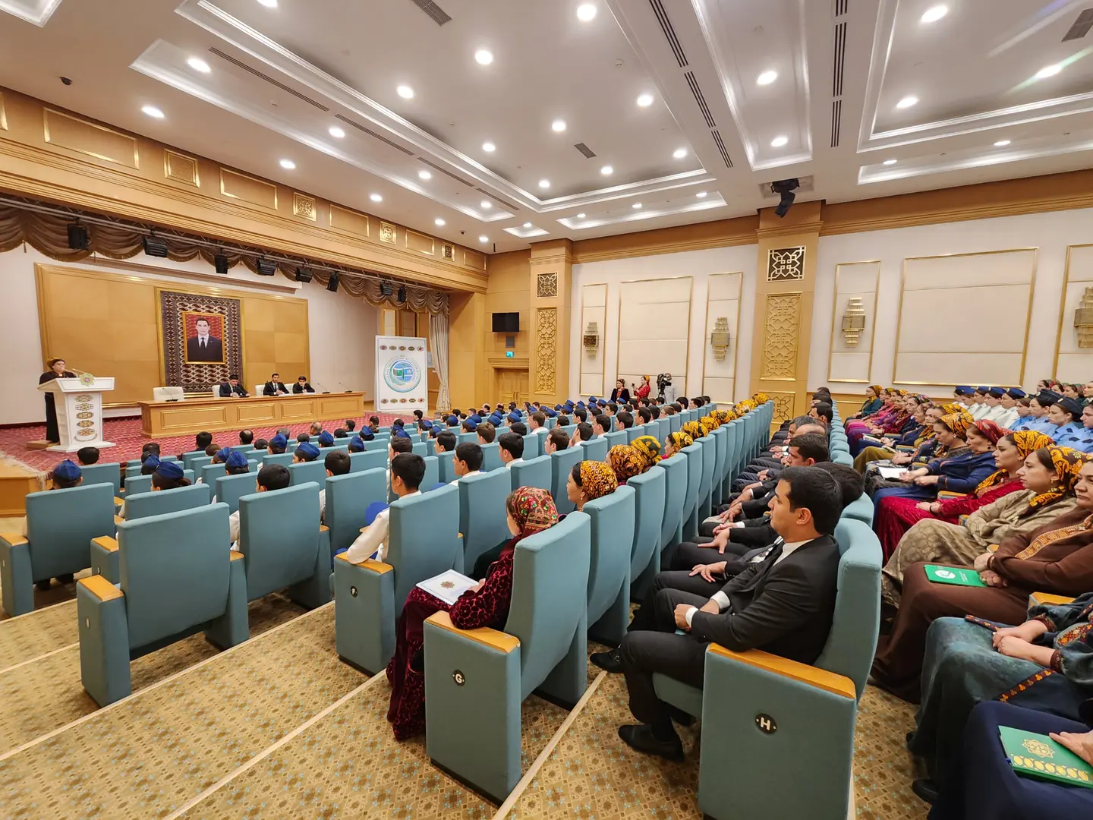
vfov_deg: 89.9
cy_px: 410
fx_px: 410
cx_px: 546
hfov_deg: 106.2
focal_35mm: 13
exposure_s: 1/33
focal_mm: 2.2
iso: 320
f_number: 2.2
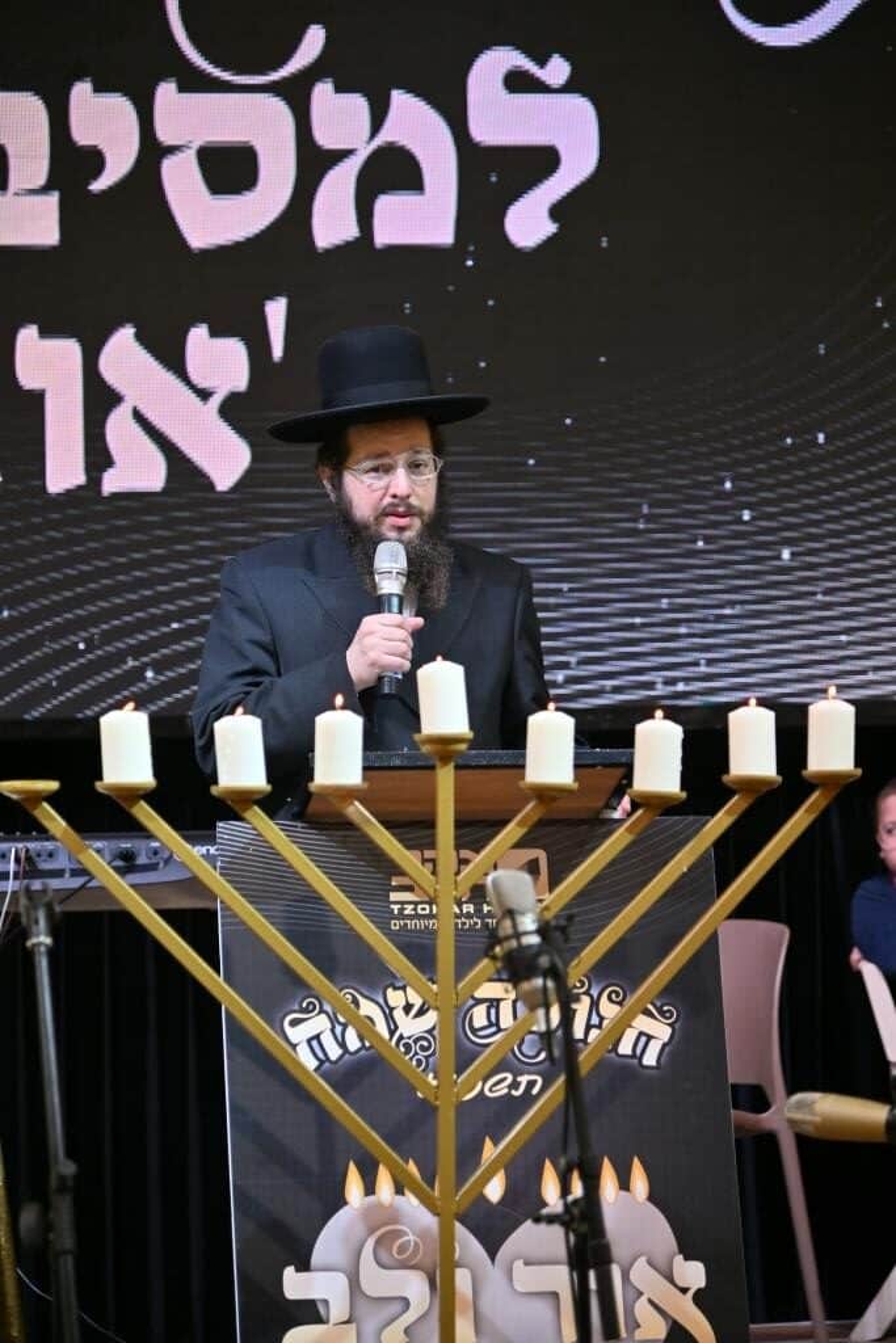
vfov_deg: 18.6
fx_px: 4105
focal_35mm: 110
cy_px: 672
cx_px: 448
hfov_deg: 12.5
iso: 250
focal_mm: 110
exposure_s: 1/160
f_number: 4
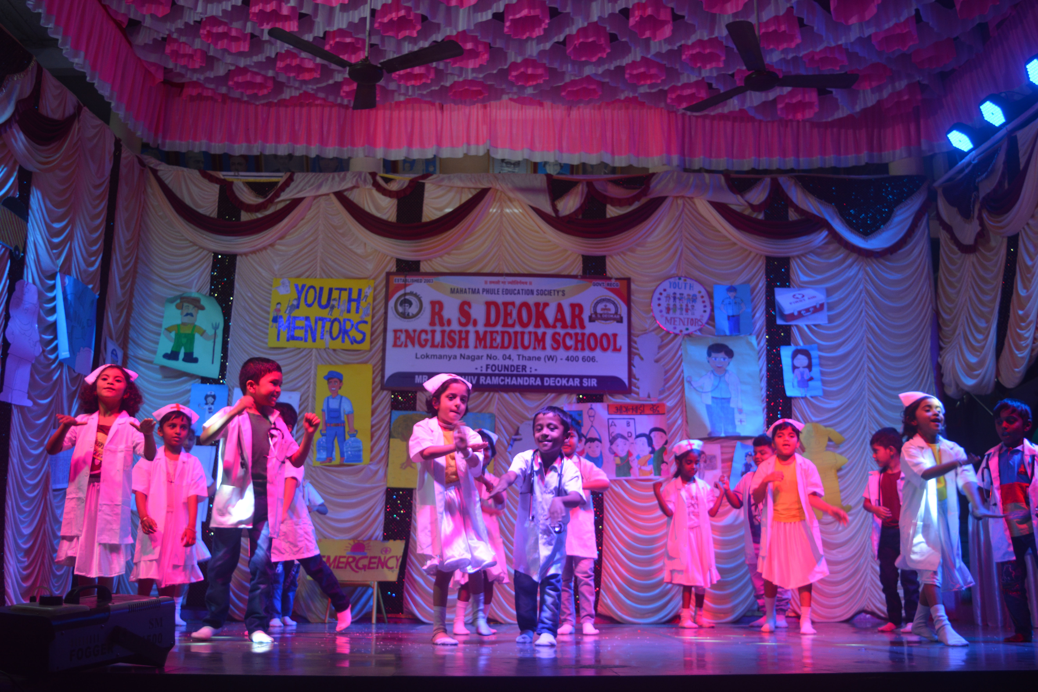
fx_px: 1081
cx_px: 519
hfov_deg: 51.3
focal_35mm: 38
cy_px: 346
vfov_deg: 35.5
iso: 400
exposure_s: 1/80
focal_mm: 25
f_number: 4.5
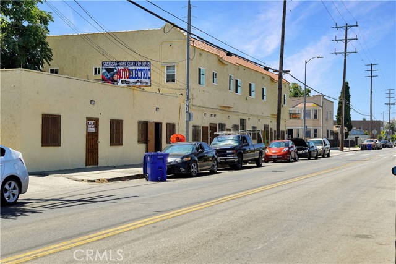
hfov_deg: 41.1
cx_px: 198
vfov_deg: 28.1
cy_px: 132
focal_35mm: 48
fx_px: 528
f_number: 7.1
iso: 100
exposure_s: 1/100
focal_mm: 32
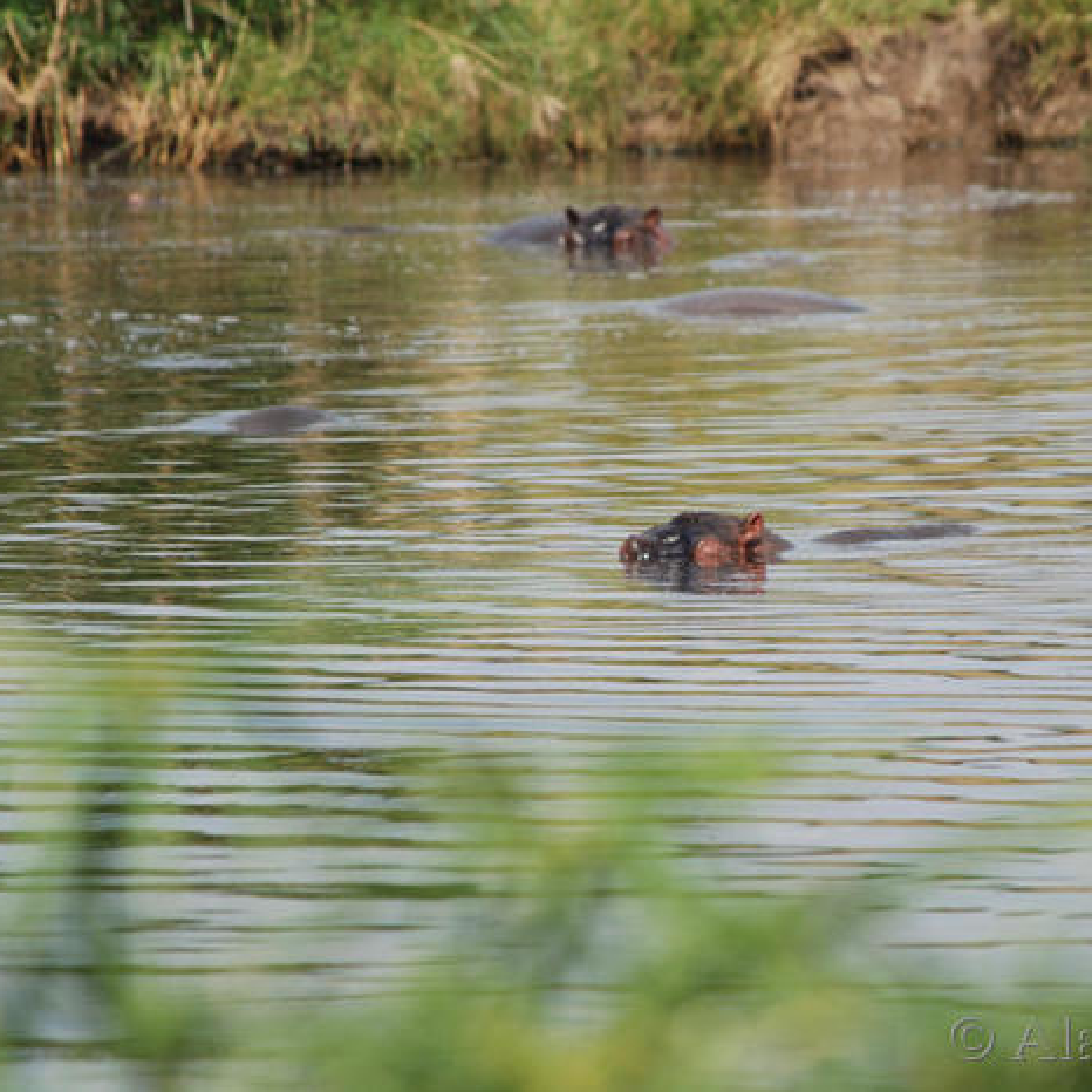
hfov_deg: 2.3
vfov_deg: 2.3
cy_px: 546
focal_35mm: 767
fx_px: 27374
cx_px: 677
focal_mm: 400
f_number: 5.6
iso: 100
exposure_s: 1/320
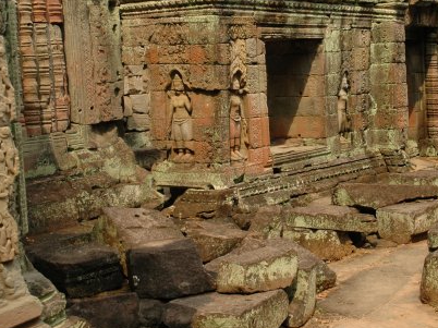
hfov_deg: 30.9
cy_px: 114
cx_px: 302
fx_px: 784
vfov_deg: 23.5
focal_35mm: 62
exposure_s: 1/200
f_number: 7.1
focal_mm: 24
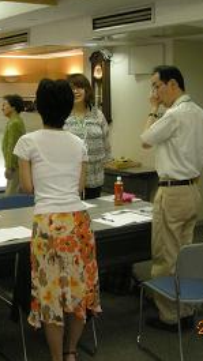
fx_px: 536
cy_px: 170
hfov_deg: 21.3
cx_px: 52
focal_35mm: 56
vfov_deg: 37.2
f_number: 2.8
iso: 302
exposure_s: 1/60
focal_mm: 5.7
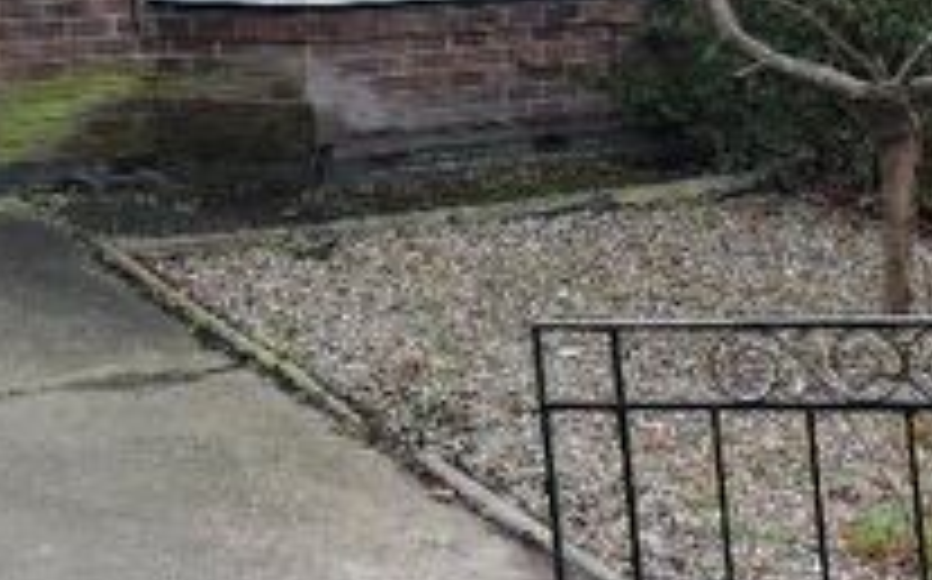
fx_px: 2183
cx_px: 180
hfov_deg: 23.7
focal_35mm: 86
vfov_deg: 14.6
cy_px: -146
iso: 100
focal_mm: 4.3
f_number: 3
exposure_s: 1/200
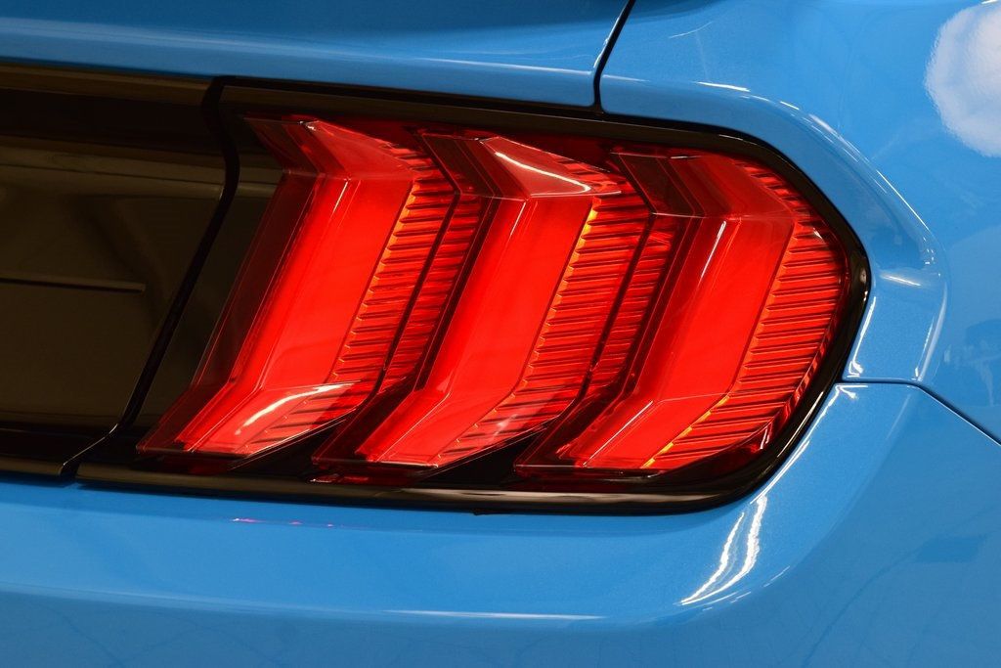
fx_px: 2920
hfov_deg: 19.5
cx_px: 500
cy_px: 334
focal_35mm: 105
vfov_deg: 13.0
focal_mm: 70
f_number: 7.1
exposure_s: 1/30
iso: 1250
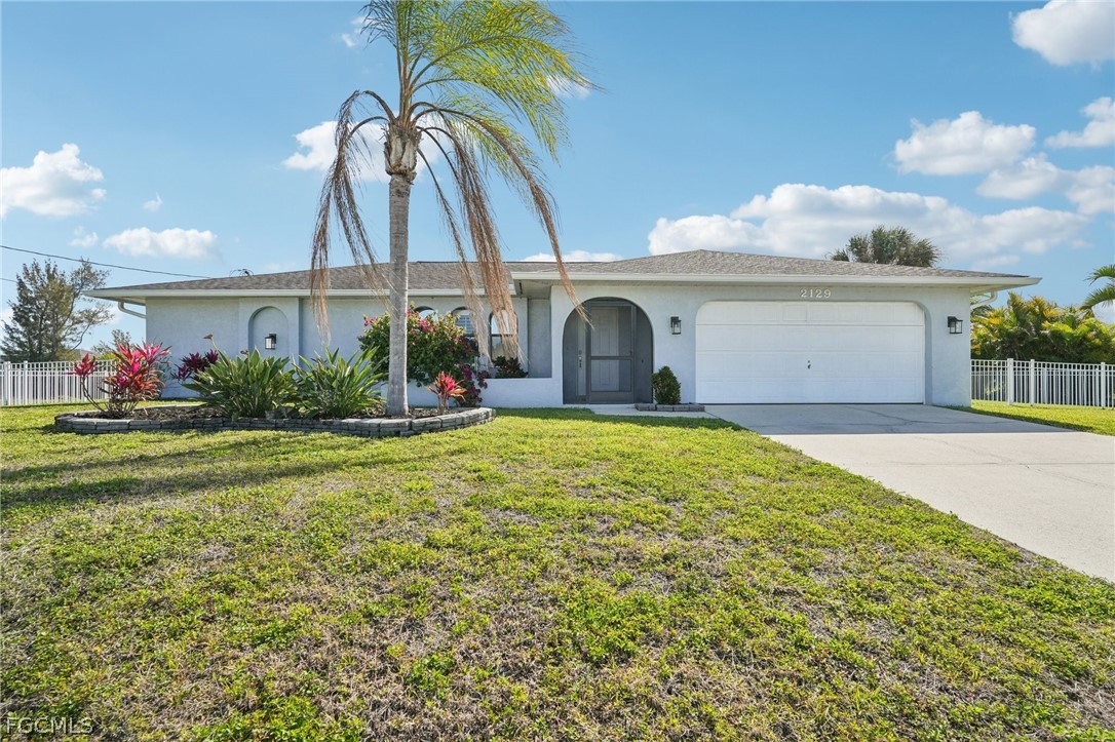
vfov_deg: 67.3
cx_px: 558
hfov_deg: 90.0
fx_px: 557
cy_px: 371
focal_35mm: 18
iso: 400
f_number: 8
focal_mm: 18
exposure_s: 1/1600
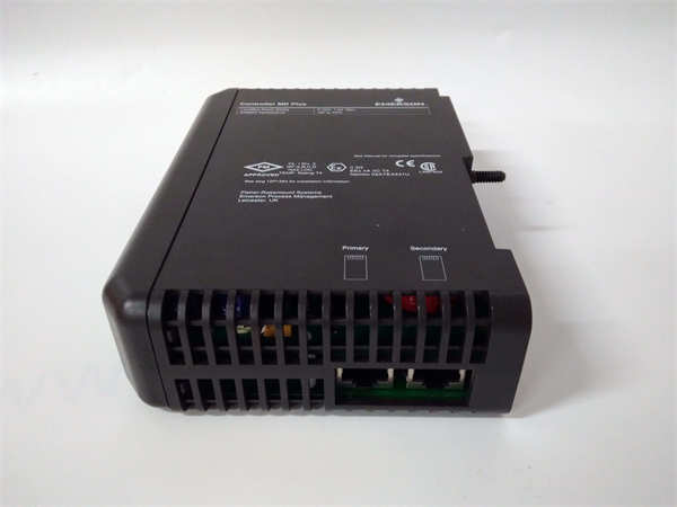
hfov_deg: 65.3
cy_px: 254
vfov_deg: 51.4
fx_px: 528
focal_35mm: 27
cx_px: 338
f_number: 2
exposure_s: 1/33
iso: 655
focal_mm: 3.79
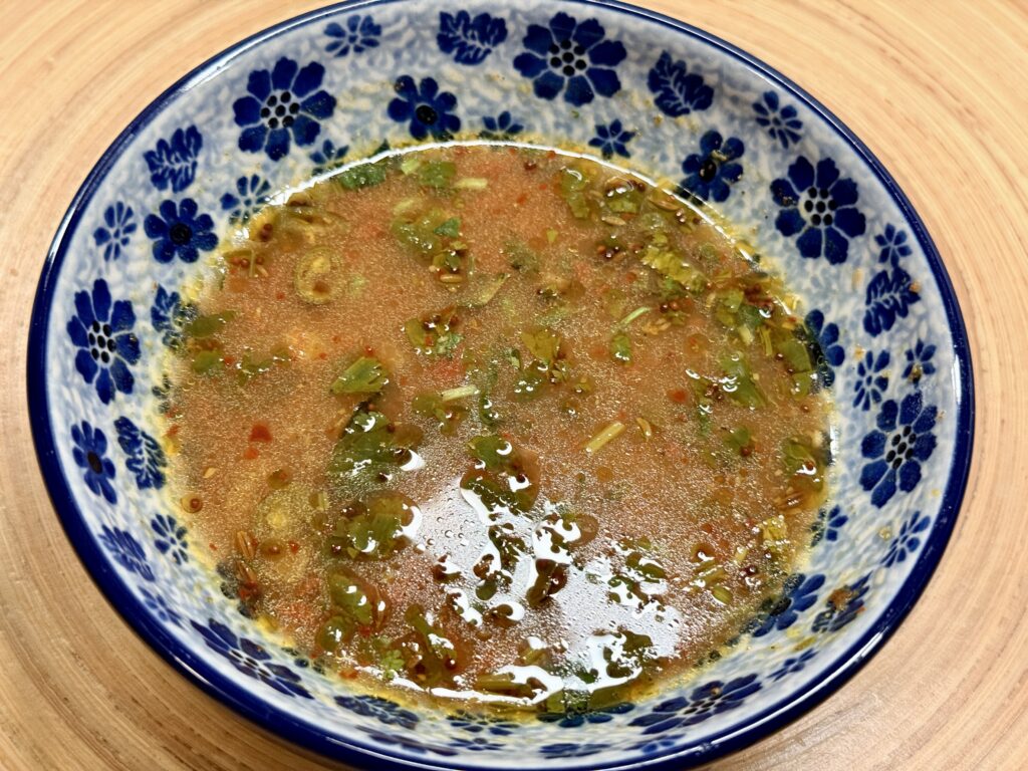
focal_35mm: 48
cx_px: 514
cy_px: 386
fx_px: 1425
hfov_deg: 39.7
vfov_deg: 30.3
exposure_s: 1/40
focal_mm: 6.76
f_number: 1.78
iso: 250
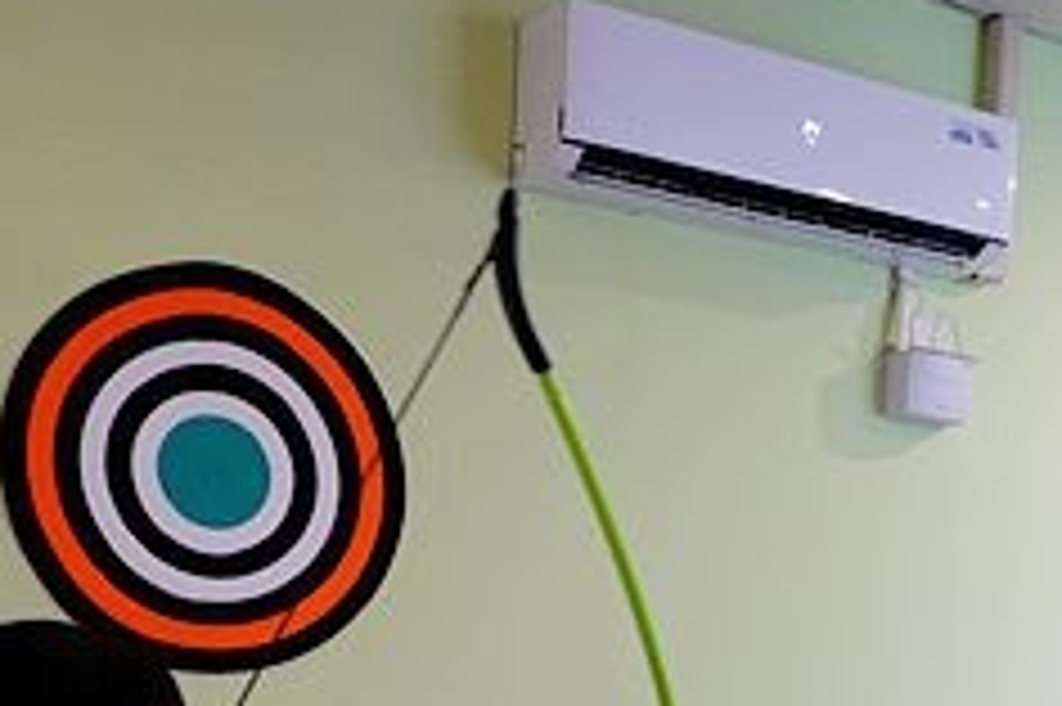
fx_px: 1946
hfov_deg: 29.5
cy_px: 911
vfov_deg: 19.1
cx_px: 922
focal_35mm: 66
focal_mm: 9
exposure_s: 1/20
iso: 800
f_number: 2.8
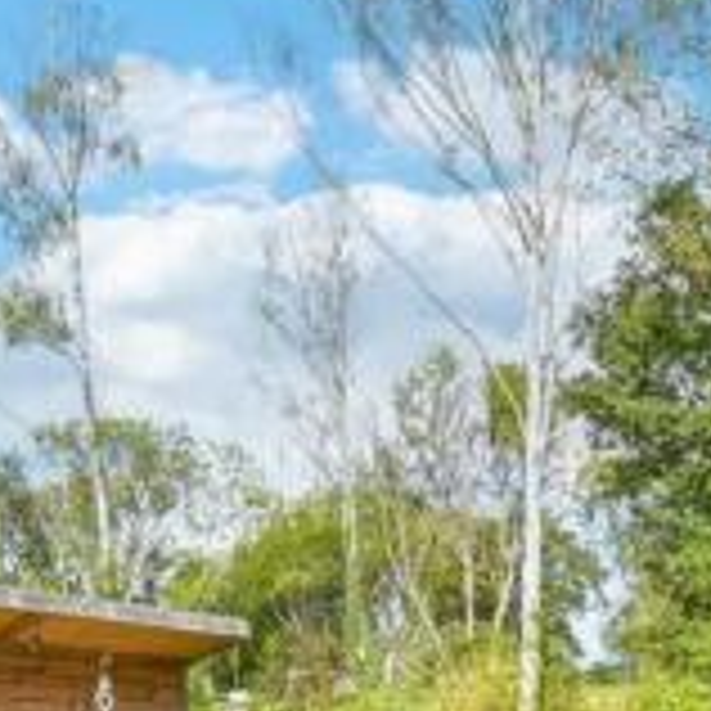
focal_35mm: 53
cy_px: 844
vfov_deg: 28.3
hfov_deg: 32.2
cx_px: 367
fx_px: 1232
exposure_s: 1/320
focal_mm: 10
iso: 500
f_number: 8
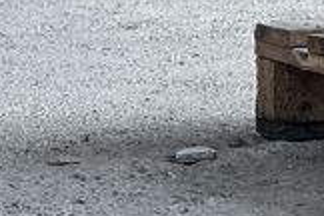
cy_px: -97
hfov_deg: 10.5
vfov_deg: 7.6
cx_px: 682
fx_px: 1602
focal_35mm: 178
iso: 500
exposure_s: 1/10
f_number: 8
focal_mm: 36
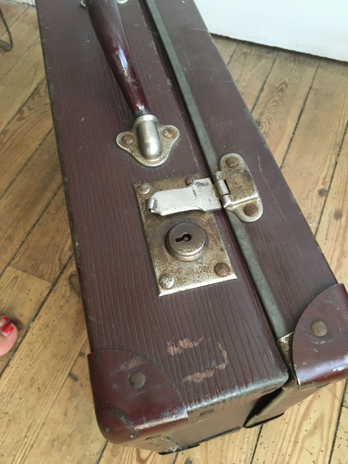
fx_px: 389
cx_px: 174
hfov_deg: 48.2
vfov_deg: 61.7
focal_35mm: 29
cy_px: 232
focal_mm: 4.15
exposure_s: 1/25
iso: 200
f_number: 2.2
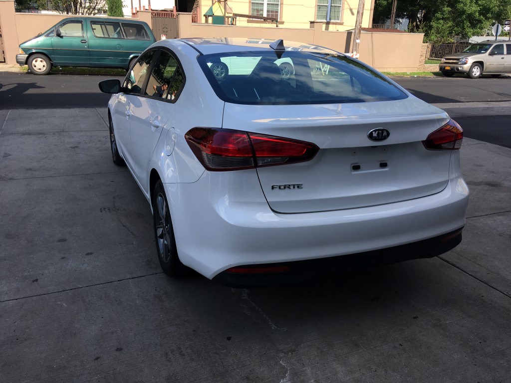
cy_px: 192
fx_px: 428
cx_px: 256
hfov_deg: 61.7
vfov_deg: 48.2
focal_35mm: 29
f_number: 2.2
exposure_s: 1/962
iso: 25
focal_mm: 4.15
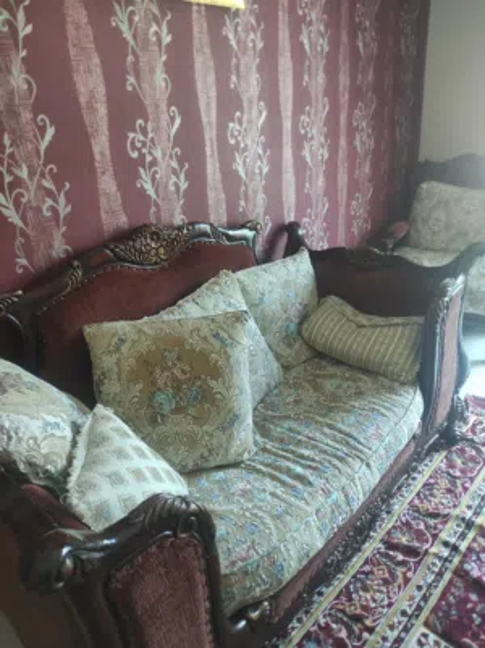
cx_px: 242
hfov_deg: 54.8
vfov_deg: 69.4
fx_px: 468
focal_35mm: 25
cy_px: 324
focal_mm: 5.43
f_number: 1.89
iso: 755
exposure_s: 1/33
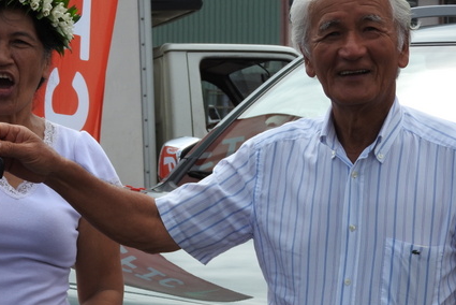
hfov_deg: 15.4
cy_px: 198
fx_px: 1686
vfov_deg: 10.3
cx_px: 174
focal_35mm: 133
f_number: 4.5
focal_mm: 15.2
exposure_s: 1/1000
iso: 100
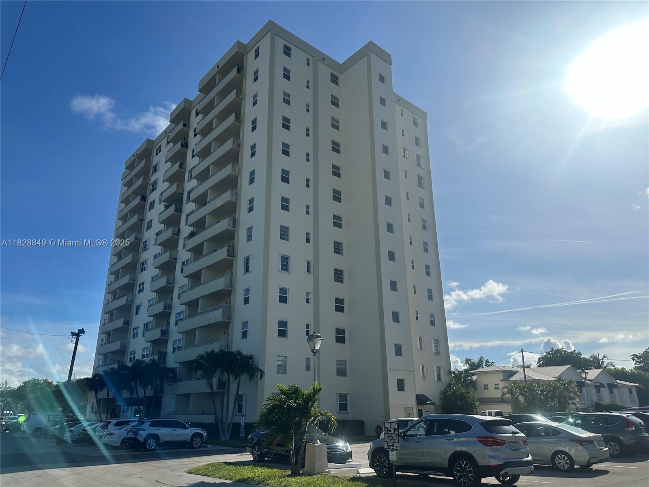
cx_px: 324
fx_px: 450
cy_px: 244
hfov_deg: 71.6
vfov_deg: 56.8
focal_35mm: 24
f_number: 1.78
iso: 80
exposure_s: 1/9709
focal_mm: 6.86
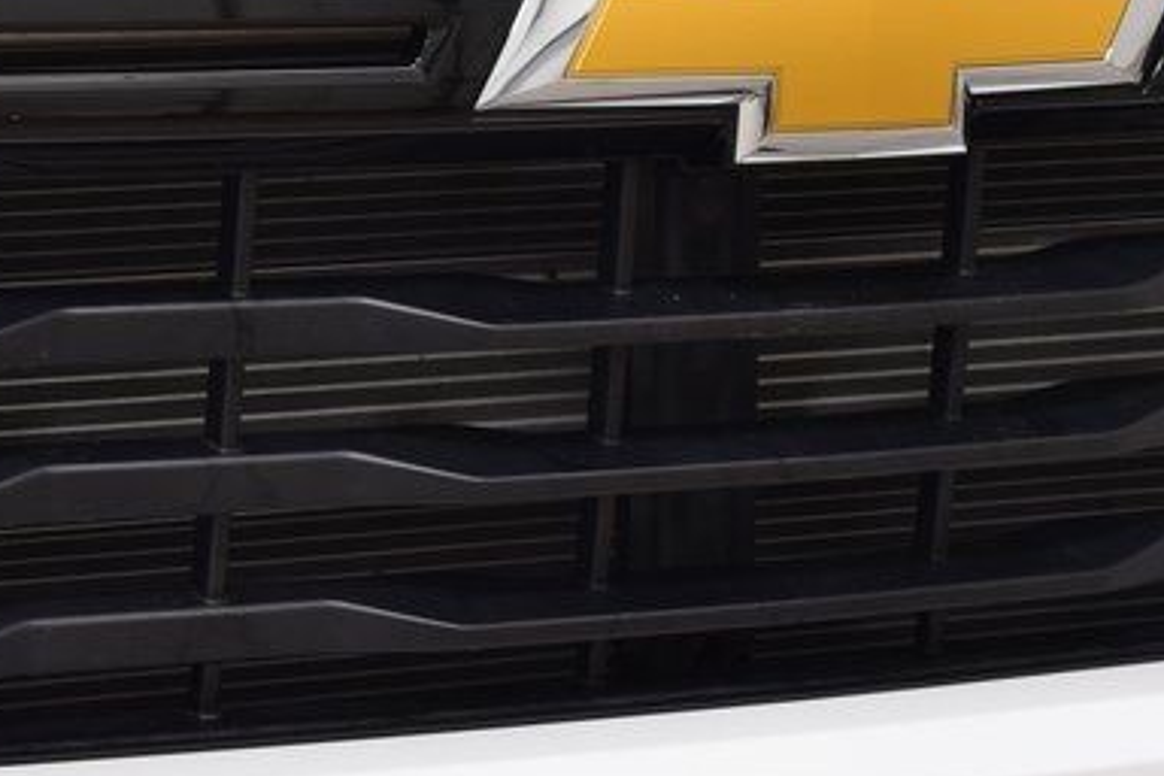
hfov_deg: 12.8
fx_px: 5173
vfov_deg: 8.6
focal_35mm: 160
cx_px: 731
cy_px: 223
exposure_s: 1/15
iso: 500
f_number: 6.3
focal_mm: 40
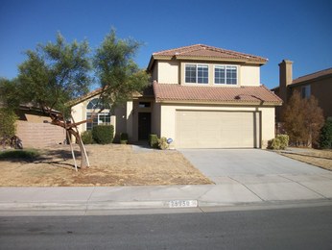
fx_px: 307
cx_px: 166
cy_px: 125
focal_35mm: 32
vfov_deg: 44.2
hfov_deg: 56.8
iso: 80
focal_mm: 5.7
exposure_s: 1/320
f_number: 8.8
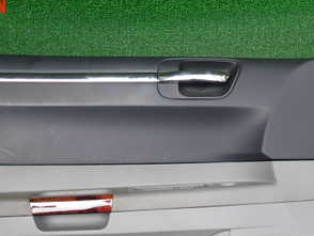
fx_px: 463
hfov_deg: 37.4
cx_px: 132
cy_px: 234
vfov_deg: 27.1
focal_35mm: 51
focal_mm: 4.5
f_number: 2
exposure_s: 1/125
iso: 100
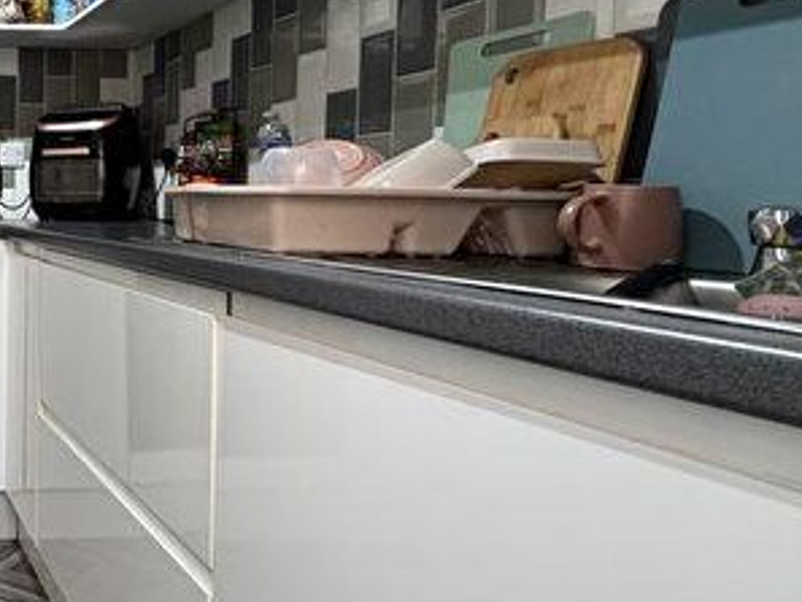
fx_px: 765
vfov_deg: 42.6
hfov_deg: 42.3
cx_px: -100
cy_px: 220
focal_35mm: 33
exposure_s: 1/100
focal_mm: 2.22
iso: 250
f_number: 2.2
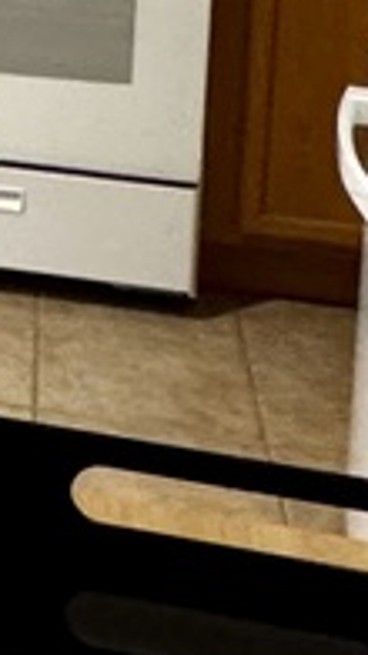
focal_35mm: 112
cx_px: -582
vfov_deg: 17.5
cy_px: -277
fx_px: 1946
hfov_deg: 9.4
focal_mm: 2.22
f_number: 2.2
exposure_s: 1/60
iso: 500
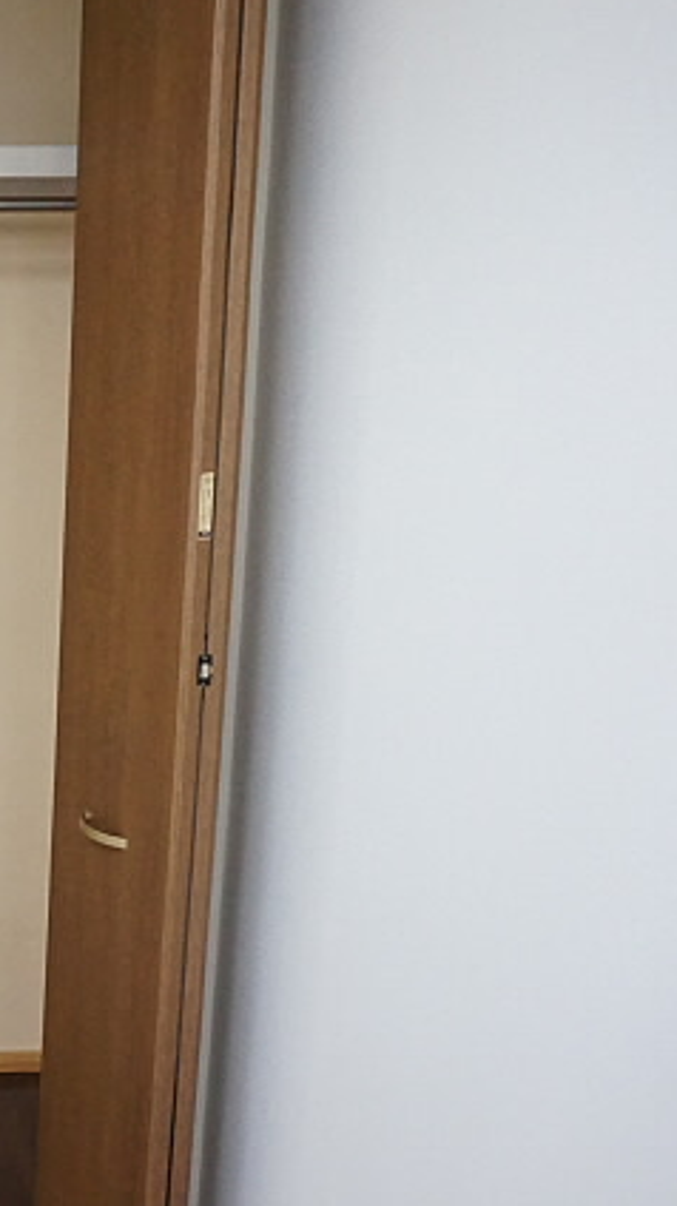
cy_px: 603
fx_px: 1374
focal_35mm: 43
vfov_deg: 47.4
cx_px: -249
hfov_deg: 23.7
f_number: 3.5
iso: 3200
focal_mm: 16
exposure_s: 1/100
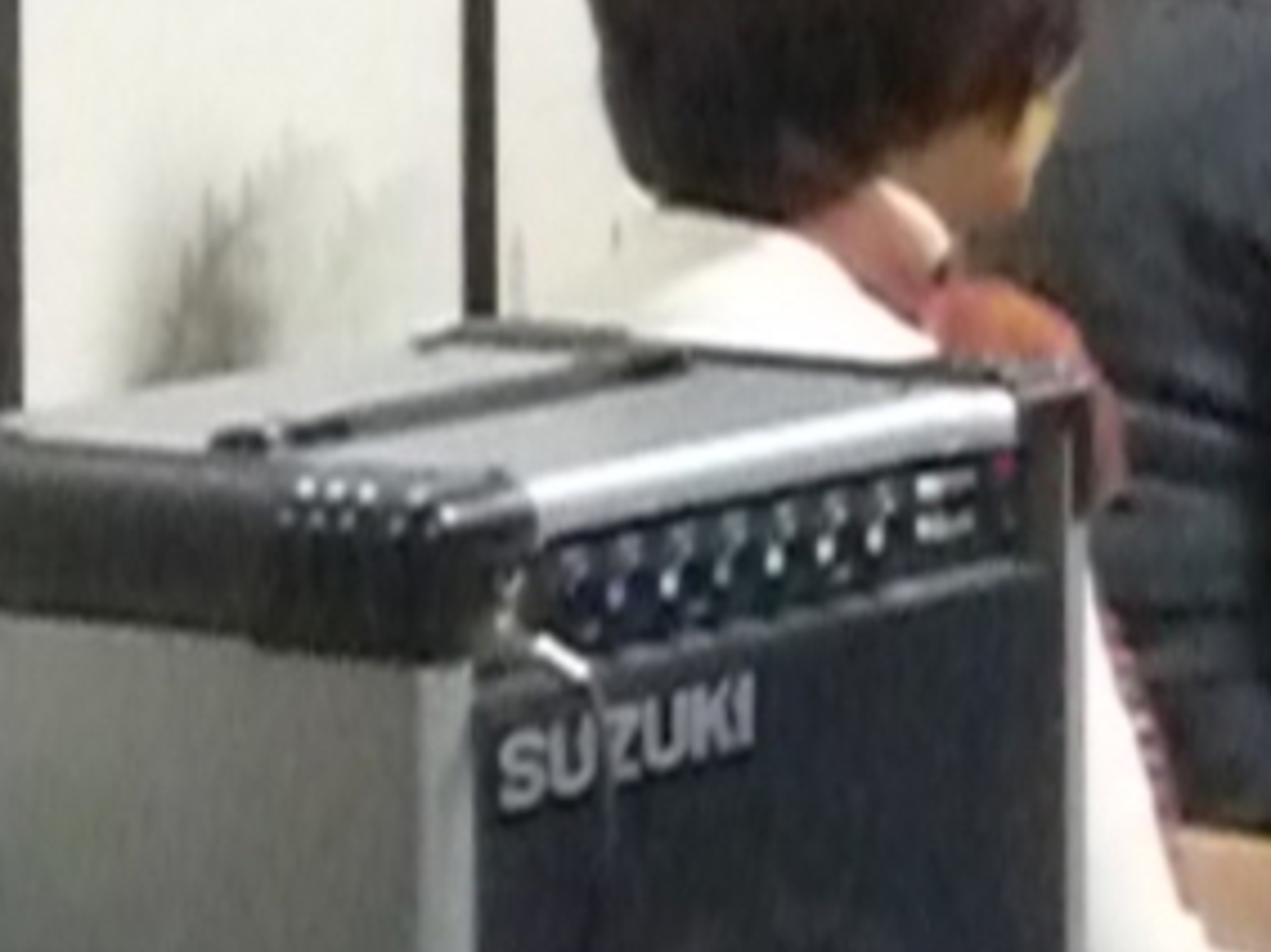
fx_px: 7010
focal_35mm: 191
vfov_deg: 7.7
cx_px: 3014
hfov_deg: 9.3
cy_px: -355
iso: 1600
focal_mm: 5.2
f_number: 3.3
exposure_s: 1/30
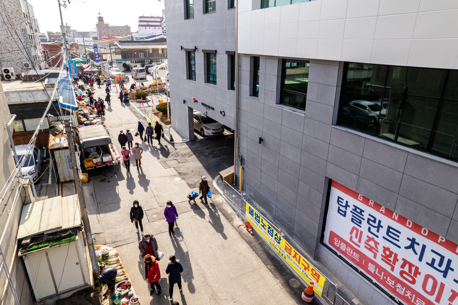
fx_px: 280
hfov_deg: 78.6
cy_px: 152
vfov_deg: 57.2
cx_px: 229
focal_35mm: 22
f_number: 2.8
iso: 100
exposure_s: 1/25
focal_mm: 8.38
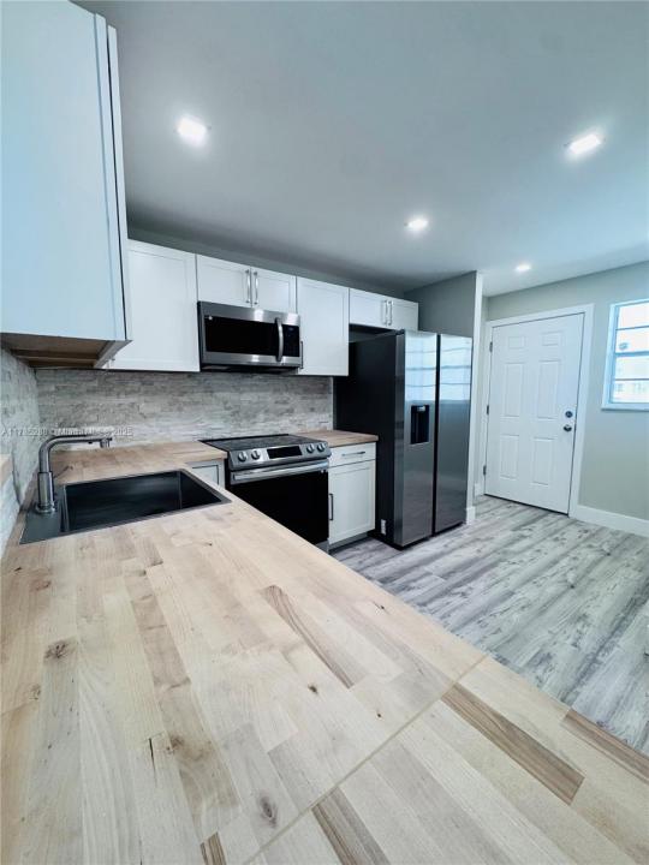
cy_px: 432
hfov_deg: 85.7
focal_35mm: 14
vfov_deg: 102.1
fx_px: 350
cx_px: 324
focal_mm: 2.22
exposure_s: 1/120
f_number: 2.2
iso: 200
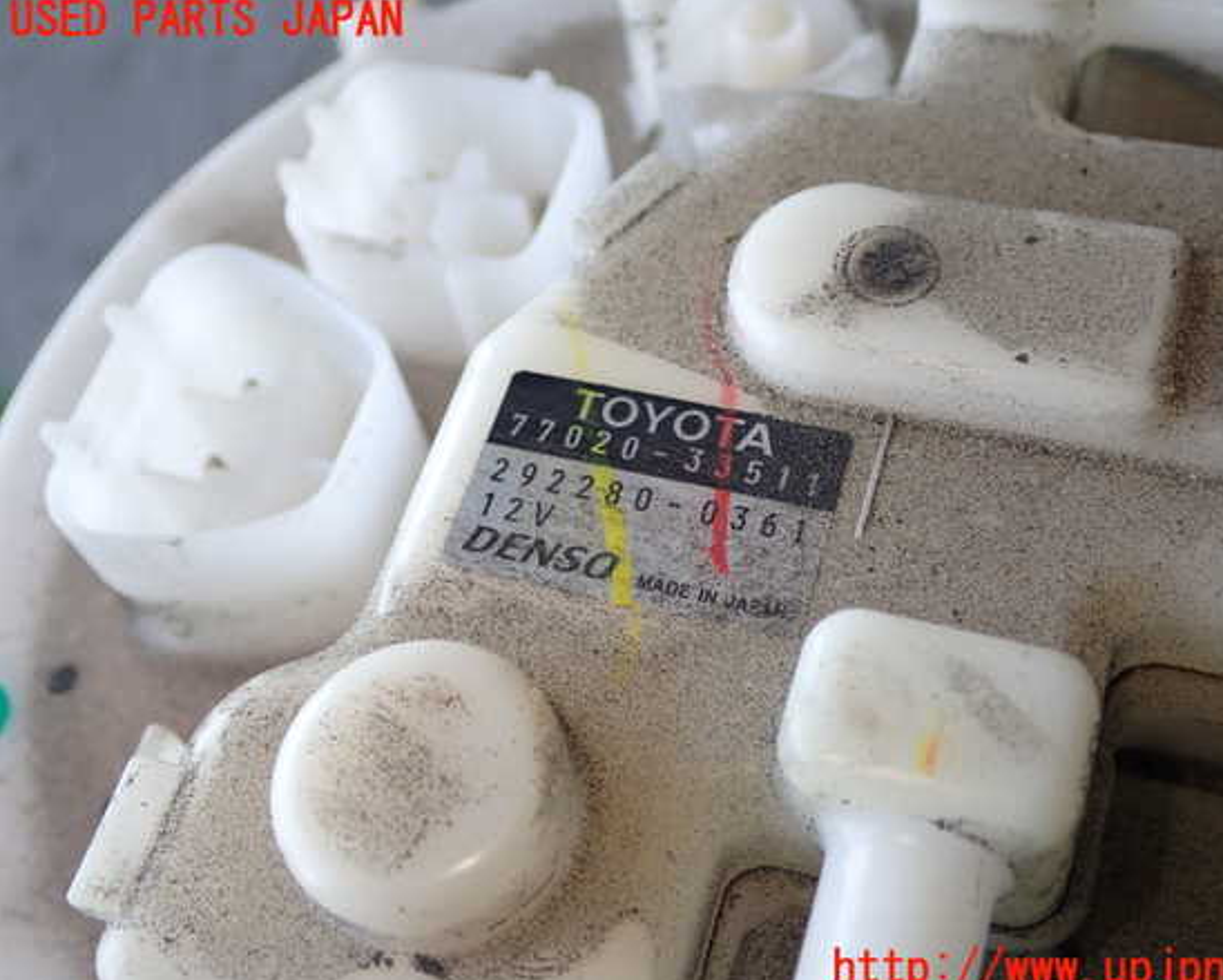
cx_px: 667
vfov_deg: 32.1
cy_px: 496
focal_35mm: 47
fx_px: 1702
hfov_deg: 39.5
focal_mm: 7.84
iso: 100
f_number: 2.9
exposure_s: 1/100
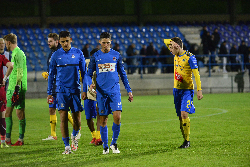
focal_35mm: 200
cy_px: 84
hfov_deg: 10.3
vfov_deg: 6.9
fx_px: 1389
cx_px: 125
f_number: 4
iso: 6400
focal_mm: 200
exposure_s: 1/1250
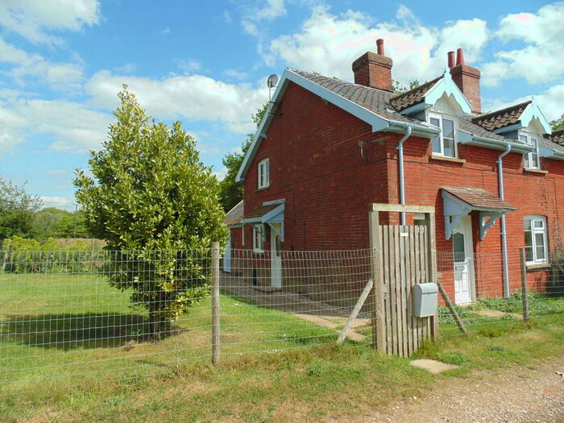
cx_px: 282
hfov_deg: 76.4
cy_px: 212
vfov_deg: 61.1
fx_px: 358
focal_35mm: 22
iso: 80
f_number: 3.1
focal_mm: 4
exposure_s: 1/800
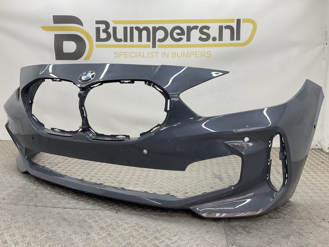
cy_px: 124
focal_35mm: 29
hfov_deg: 61.7
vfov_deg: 48.2
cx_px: 164
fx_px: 276
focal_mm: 3
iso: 20
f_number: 1.8
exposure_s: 1/100
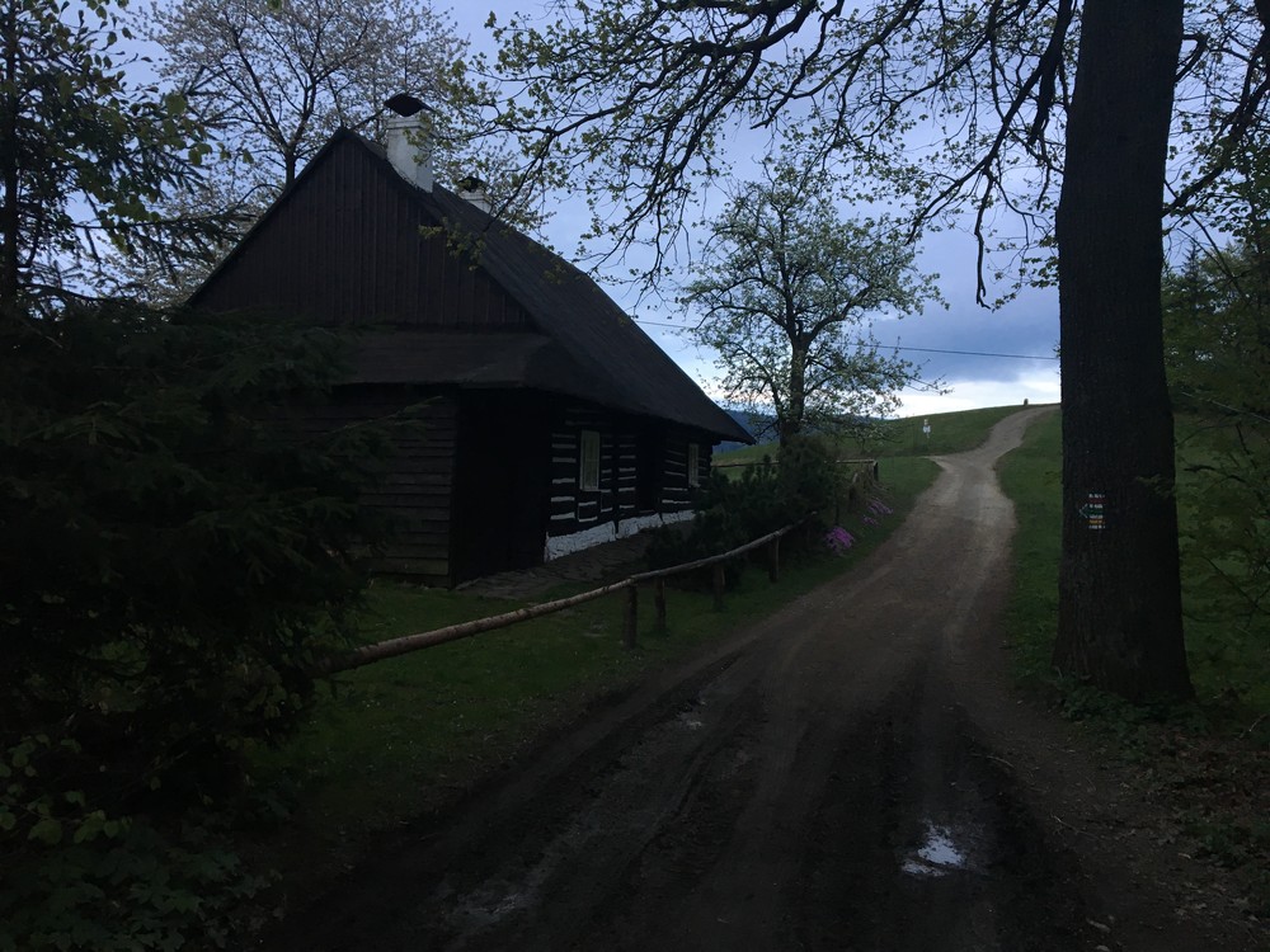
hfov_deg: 61.7
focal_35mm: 29
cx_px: 635
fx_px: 1064
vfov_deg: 48.2
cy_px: 476
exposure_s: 1/33
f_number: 2.2
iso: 40
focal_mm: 4.15
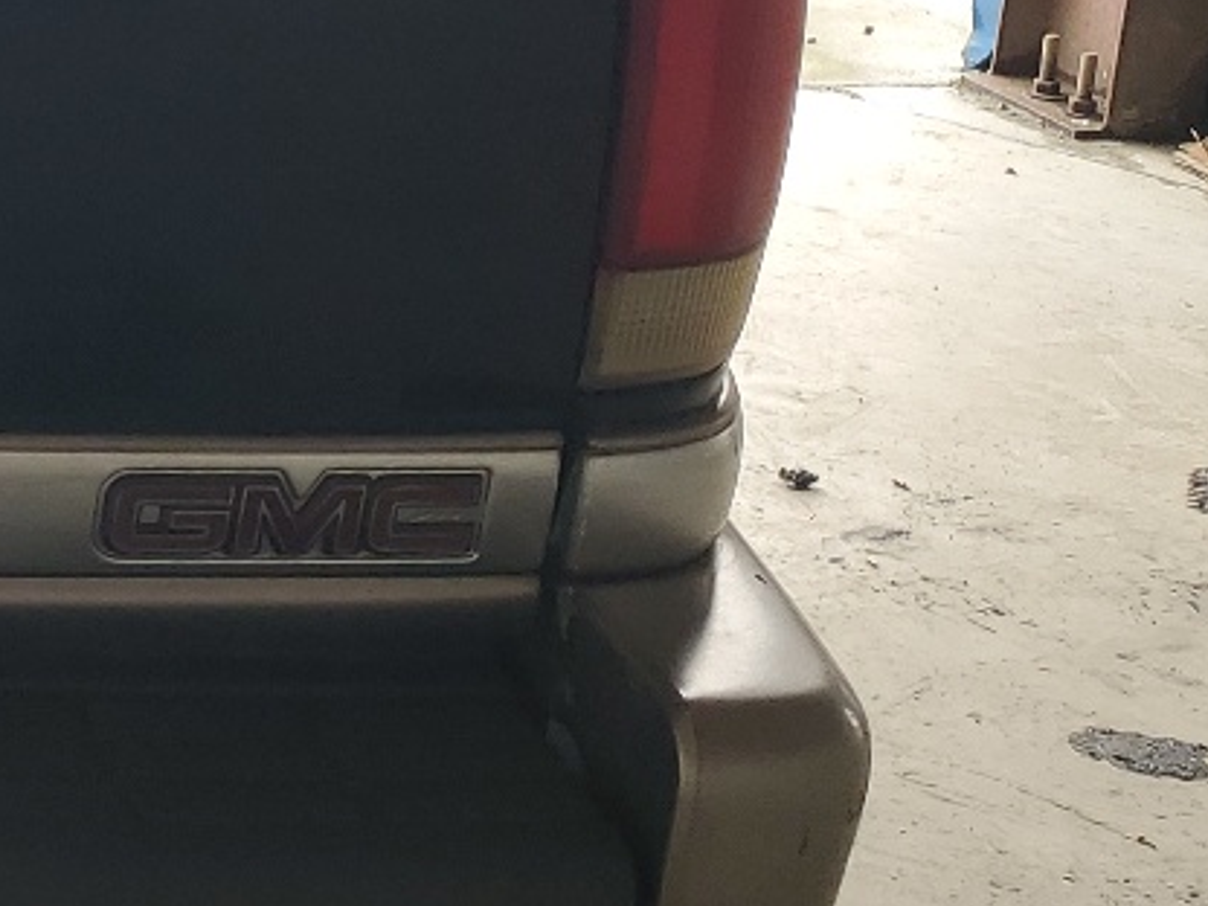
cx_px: -807
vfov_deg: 14.6
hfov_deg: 17.0
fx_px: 3490
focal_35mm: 100
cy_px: 0
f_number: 1.5
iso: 50
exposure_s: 1/149
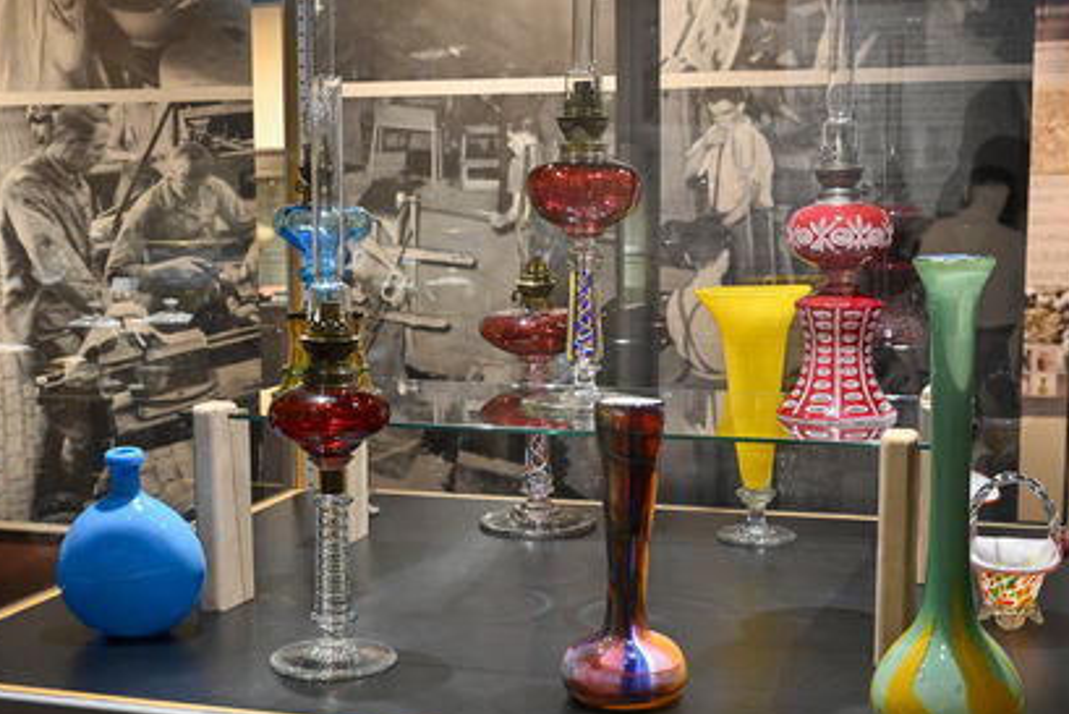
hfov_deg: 44.5
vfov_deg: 30.5
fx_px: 1307
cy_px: 390
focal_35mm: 44
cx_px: 570
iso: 2000
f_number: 9
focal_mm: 40
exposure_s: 1/30
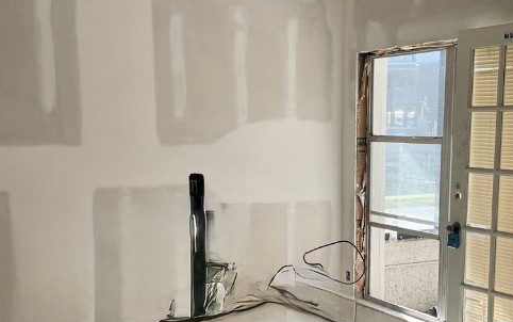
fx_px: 755
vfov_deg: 23.7
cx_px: 340
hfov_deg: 37.1
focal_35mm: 54
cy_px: 247
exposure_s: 1/728
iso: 100
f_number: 1.78
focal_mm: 6.76
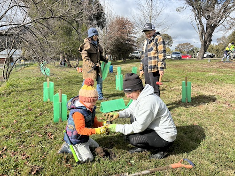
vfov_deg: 53.1
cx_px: 118
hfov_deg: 67.3
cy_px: 88
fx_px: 177
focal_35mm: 26
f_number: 1.6
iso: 50
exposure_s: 1/2288
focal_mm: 5.96
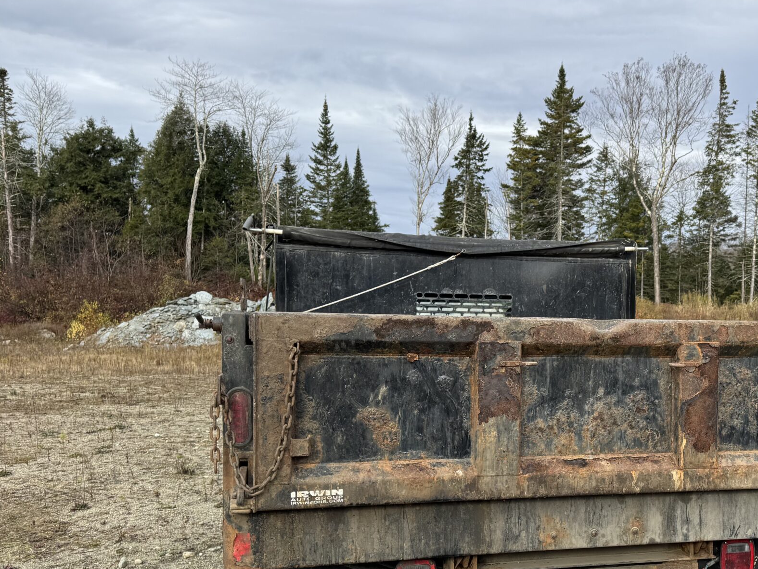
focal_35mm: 39
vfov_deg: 36.5
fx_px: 854
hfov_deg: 46.4
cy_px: 379
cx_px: 554
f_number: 1.78
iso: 80
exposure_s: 1/1311
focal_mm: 6.76
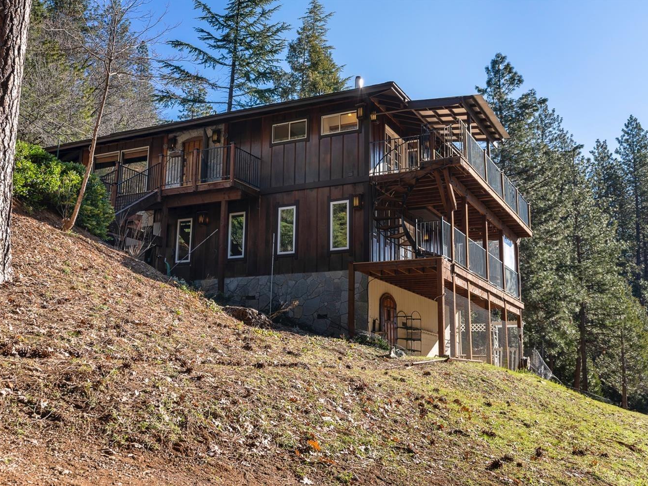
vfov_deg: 37.7
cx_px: 298
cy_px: 243
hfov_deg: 48.9
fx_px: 711
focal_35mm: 38
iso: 100
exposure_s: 1/250
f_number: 8
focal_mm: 35
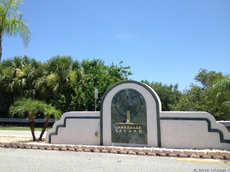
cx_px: 115
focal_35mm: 35
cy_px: 86
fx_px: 233
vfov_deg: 40.7
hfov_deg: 52.6
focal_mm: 4.28
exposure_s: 1/1381
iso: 50
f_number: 2.4
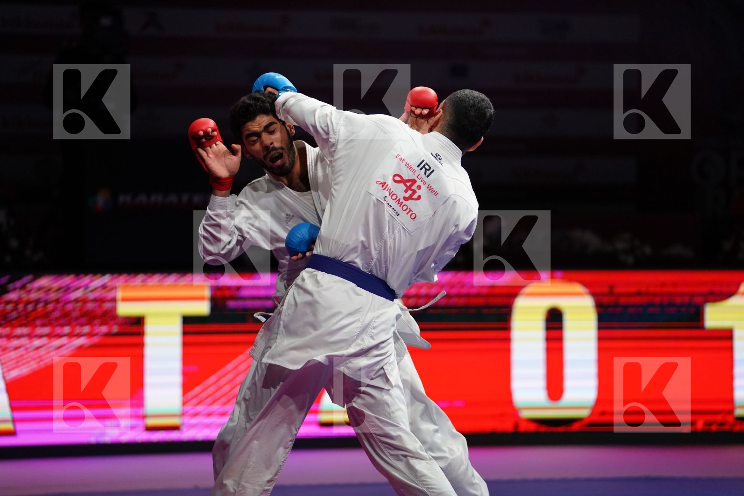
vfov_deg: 9.1
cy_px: 248
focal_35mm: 150
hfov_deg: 13.7
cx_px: 372
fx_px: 3100
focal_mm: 150
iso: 2500
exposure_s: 1/1000
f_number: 2.8
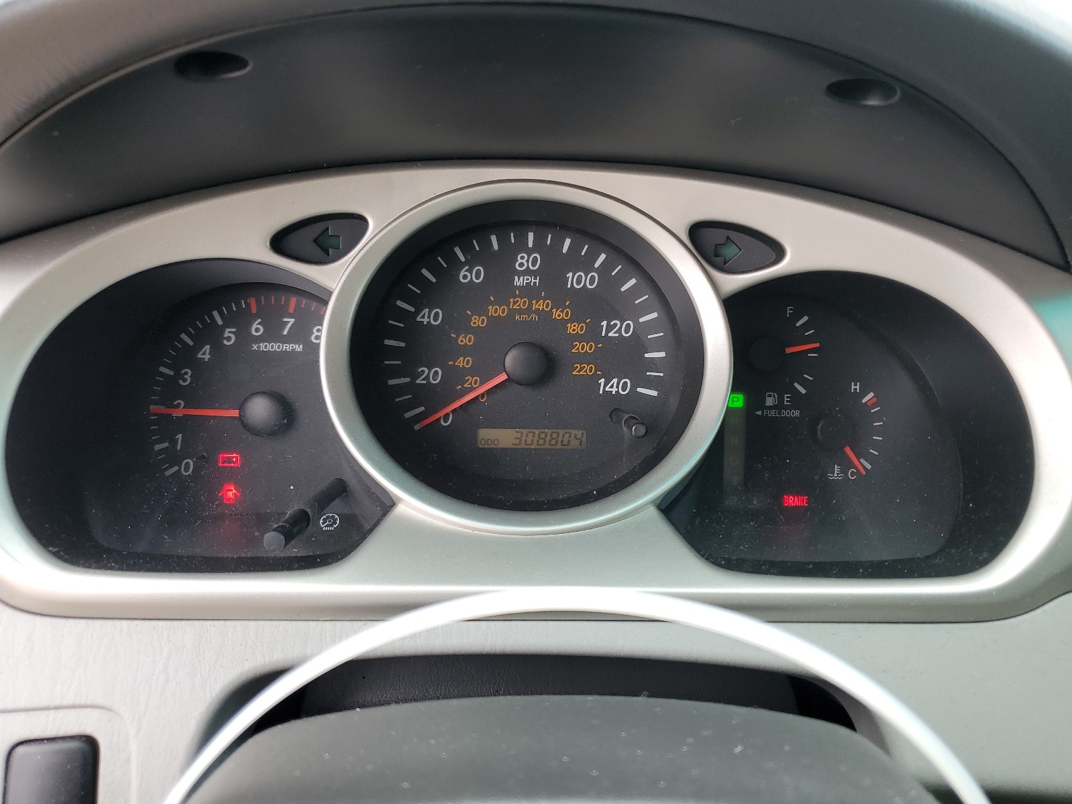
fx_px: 805
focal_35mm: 26
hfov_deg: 67.3
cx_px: 536
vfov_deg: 53.1
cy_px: 402
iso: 50
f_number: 1.5
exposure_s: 1/135
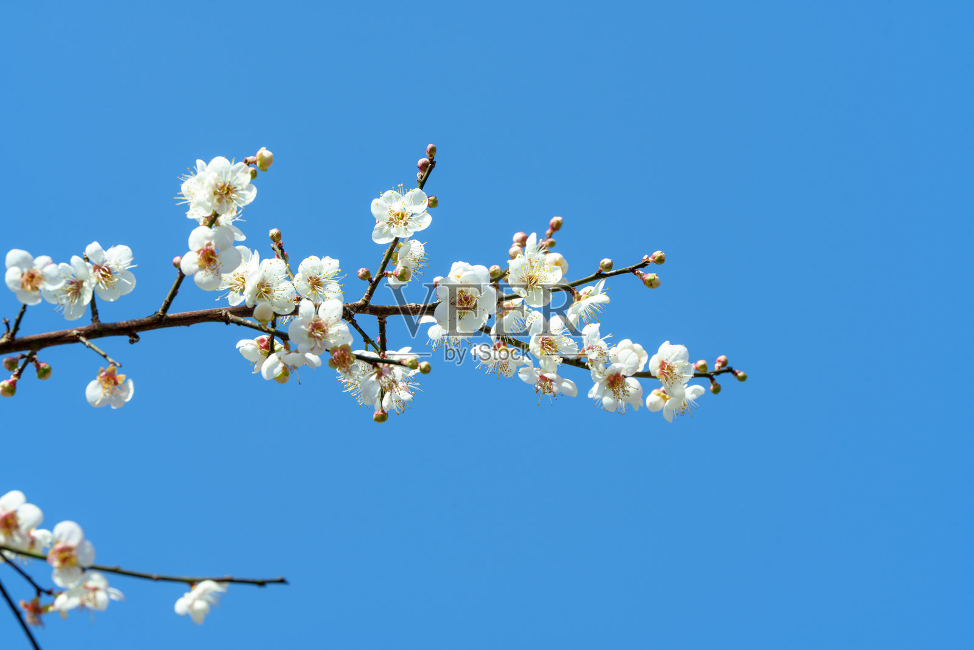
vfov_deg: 6.9
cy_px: 325
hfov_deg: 10.3
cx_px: 487
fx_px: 5411
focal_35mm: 200
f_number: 11
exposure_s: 1/160
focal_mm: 200
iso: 100
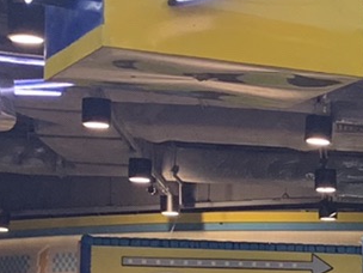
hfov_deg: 9.7
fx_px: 1793
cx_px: 979
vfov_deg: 8.5
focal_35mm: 171
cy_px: 362
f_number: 1.8
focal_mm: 4.25
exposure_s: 1/121
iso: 64
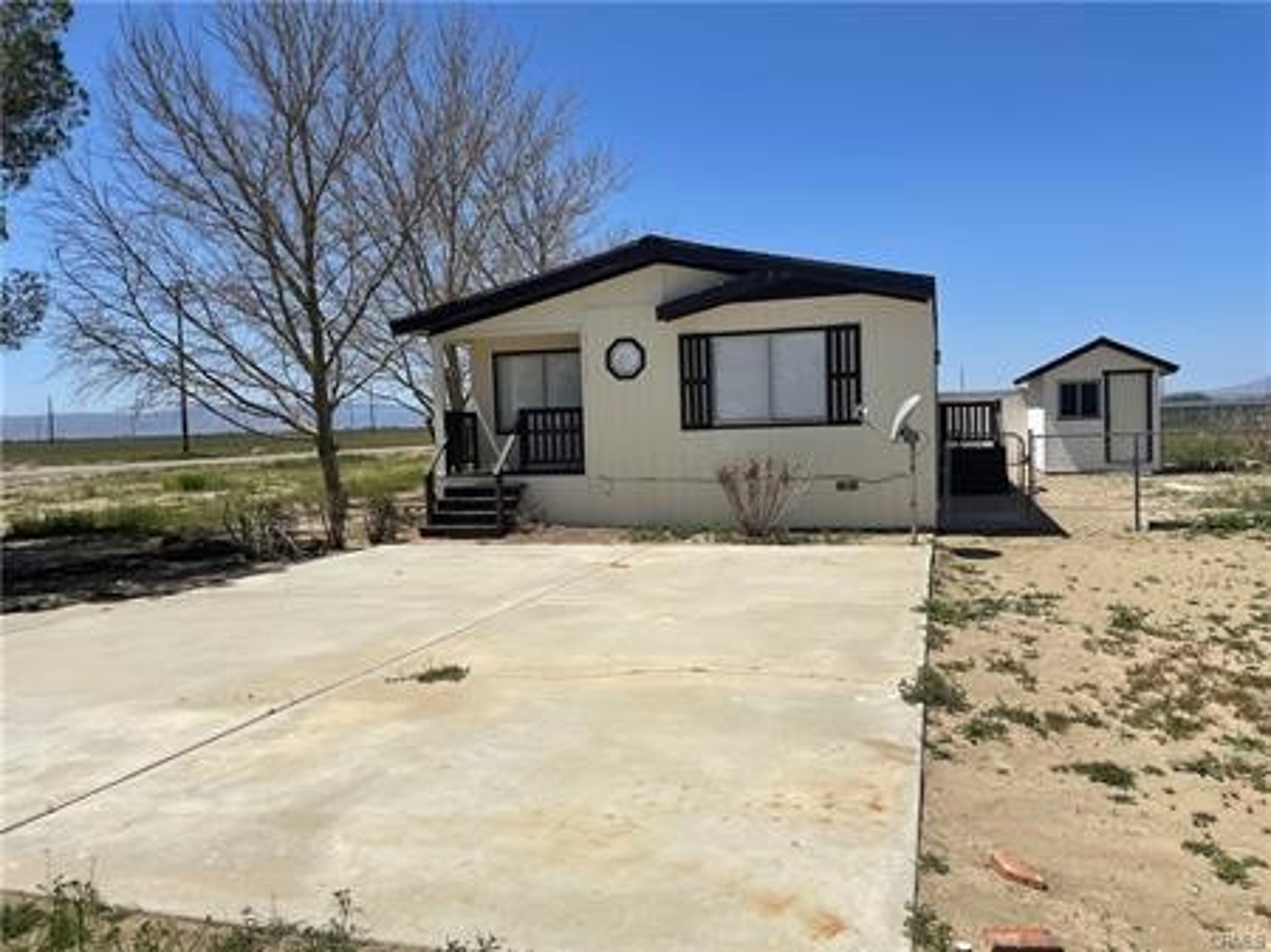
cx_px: 636
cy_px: 476
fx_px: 954
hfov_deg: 67.3
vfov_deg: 53.0
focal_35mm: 26
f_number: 1.6
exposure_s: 1/6897
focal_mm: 4.2
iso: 32
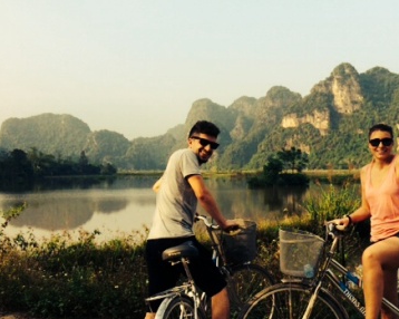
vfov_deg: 34.7
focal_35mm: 43
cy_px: 200
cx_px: 290
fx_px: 508
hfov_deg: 41.9
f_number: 2.2
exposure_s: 1/1001
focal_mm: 4.12
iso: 32
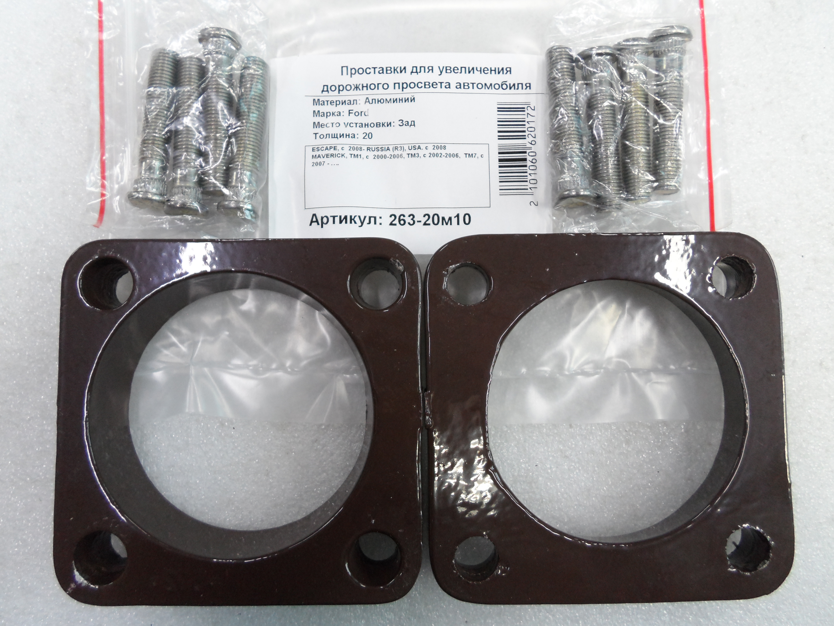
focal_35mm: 25
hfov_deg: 69.4
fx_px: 602
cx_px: 417
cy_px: 313
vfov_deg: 54.9
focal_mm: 4.5
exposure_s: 1/30
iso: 160
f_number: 2.5
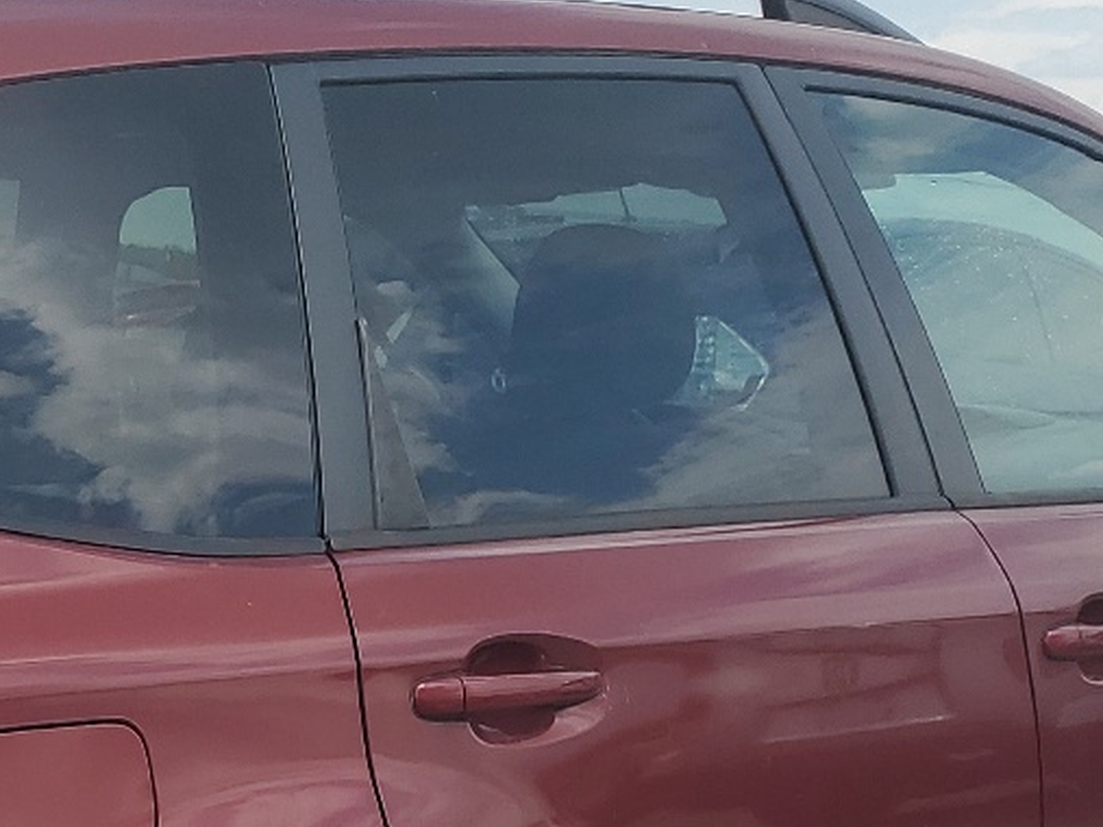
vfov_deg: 17.6
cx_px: 270
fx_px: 2612
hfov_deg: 23.6
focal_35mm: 82
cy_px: 827
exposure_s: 1/2500
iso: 50
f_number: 1.5
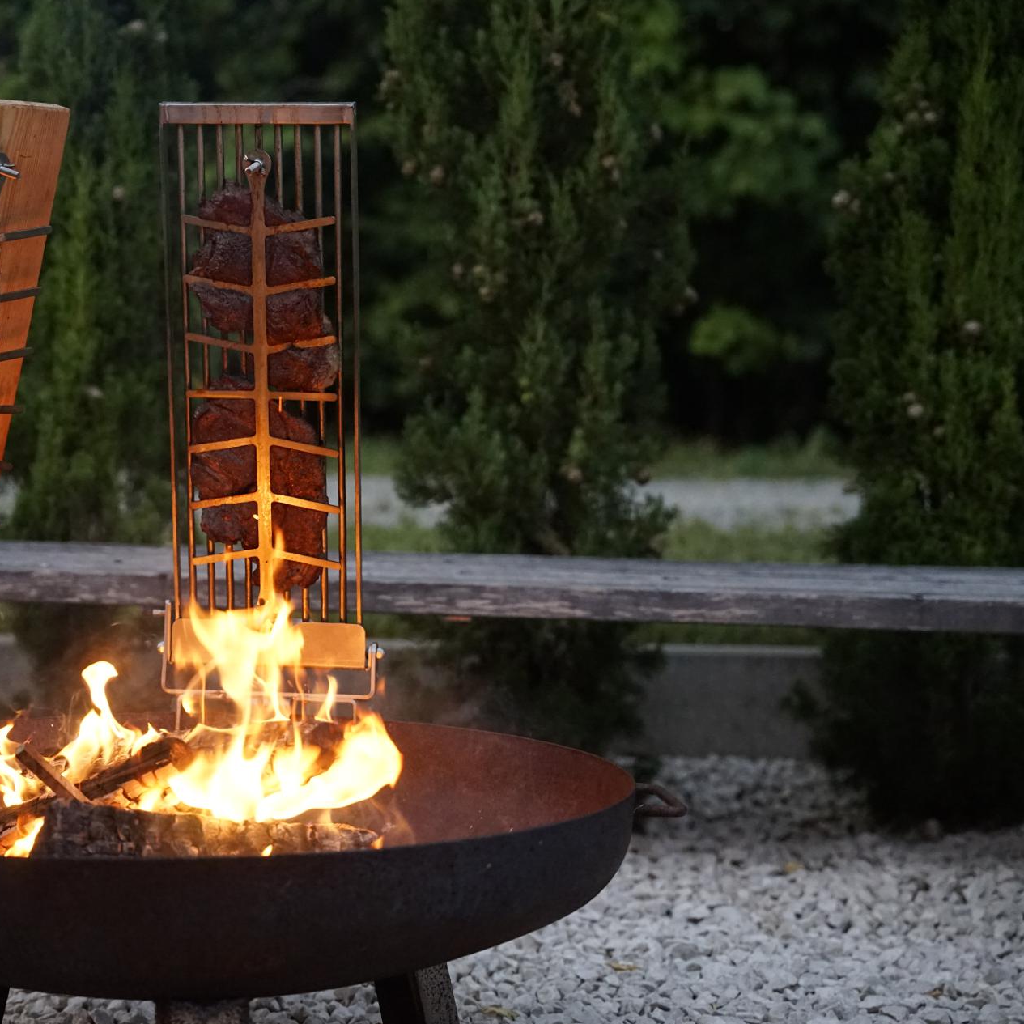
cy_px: 512
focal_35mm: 81
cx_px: 325
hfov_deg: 21.3
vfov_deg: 21.4
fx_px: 2708
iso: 3200
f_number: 2.8
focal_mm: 62.7
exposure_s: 1/200
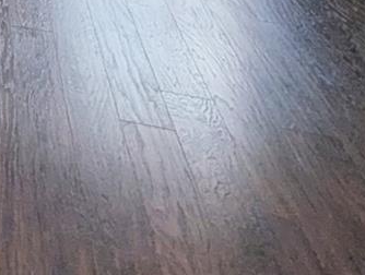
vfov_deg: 15.1
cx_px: -263
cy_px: -371
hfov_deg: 21.9
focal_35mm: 62
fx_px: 655
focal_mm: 1.95
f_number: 2.2
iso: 42
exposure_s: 1/52.8
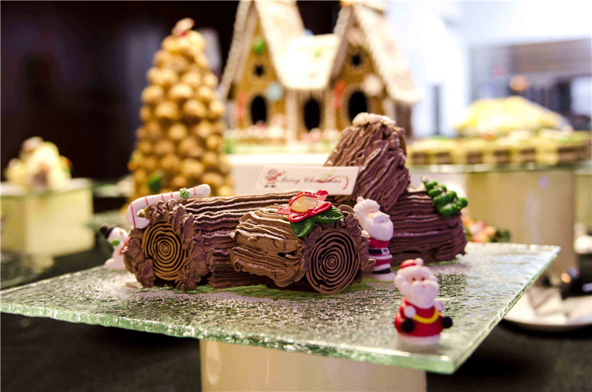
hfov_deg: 45.0
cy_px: 196
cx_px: 296
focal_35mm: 44
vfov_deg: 30.7
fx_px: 714
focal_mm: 29
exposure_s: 1/40
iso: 640
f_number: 2.8
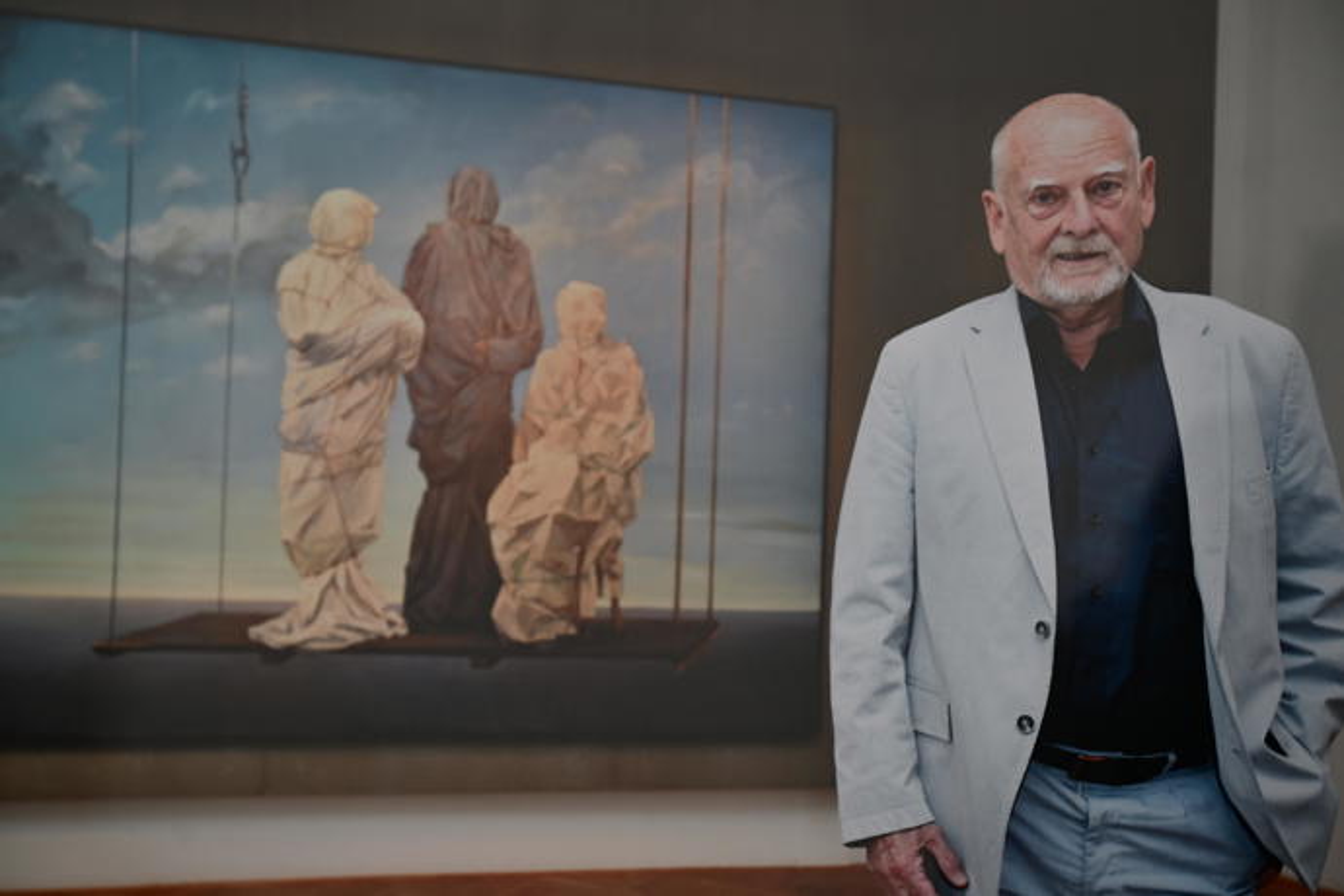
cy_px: 448
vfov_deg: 19.5
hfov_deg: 28.8
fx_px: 2613
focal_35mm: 70
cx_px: 672
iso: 320
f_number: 4
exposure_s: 1/1250
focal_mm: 70
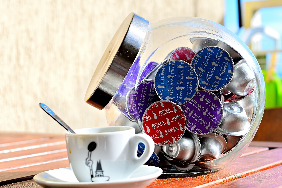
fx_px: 587
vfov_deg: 18.2
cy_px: 94
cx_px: 141
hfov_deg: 27.0
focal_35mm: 75
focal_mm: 50
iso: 100
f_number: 6.3
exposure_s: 1/200
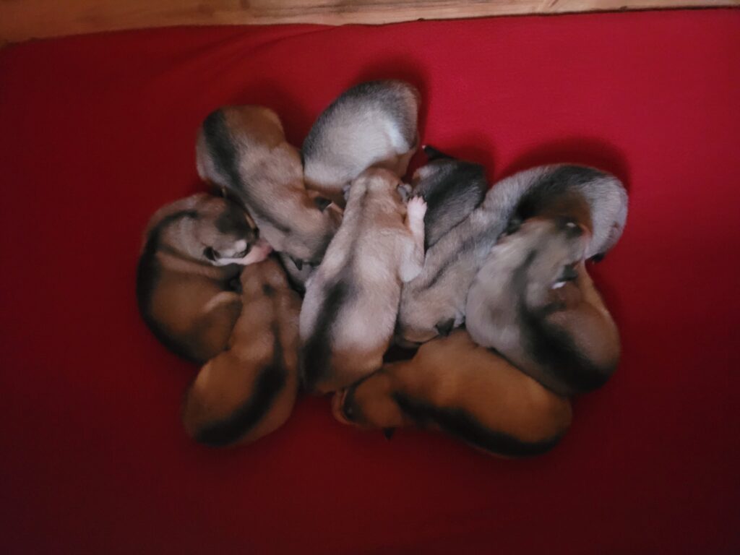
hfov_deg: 67.3
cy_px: 278
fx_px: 556
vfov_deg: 53.1
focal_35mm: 26
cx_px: 370
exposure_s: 1/12
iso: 1600
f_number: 1.8
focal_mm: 5.4
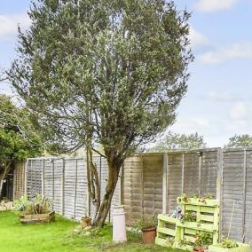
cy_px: 180
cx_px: 287
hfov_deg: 30.4
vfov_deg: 34.2
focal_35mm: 49
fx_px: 404
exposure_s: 1/125
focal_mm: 11
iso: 320
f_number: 8
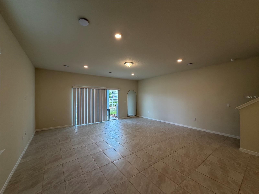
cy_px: 97
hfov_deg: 102.1
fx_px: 105
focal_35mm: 14
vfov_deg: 85.7
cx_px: 130
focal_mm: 2.22
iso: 125
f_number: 2.2
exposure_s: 1/120
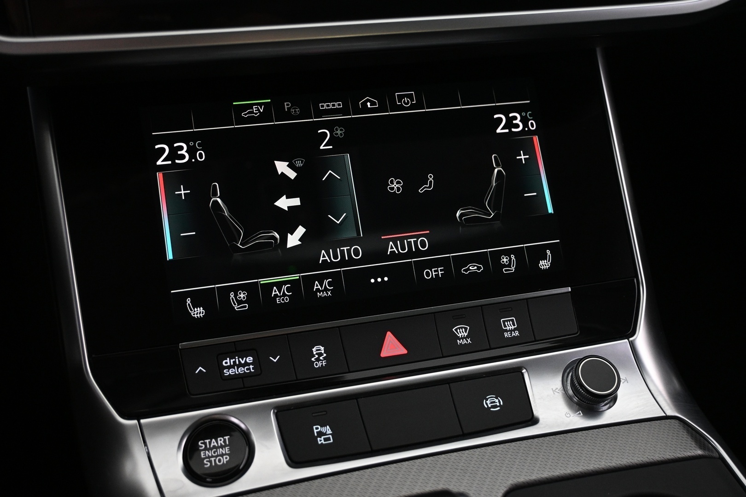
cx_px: 373
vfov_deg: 36.2
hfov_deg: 52.2
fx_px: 761
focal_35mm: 37
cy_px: 248
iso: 1600
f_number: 4.2
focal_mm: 24.5
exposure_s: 1/40
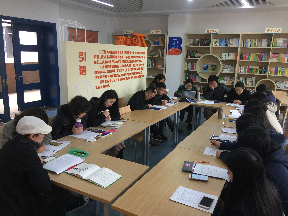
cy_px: 108
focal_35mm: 29
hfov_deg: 61.7
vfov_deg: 48.2
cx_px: 144
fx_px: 241
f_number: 2.2
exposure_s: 1/17
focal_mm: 4.15
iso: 80
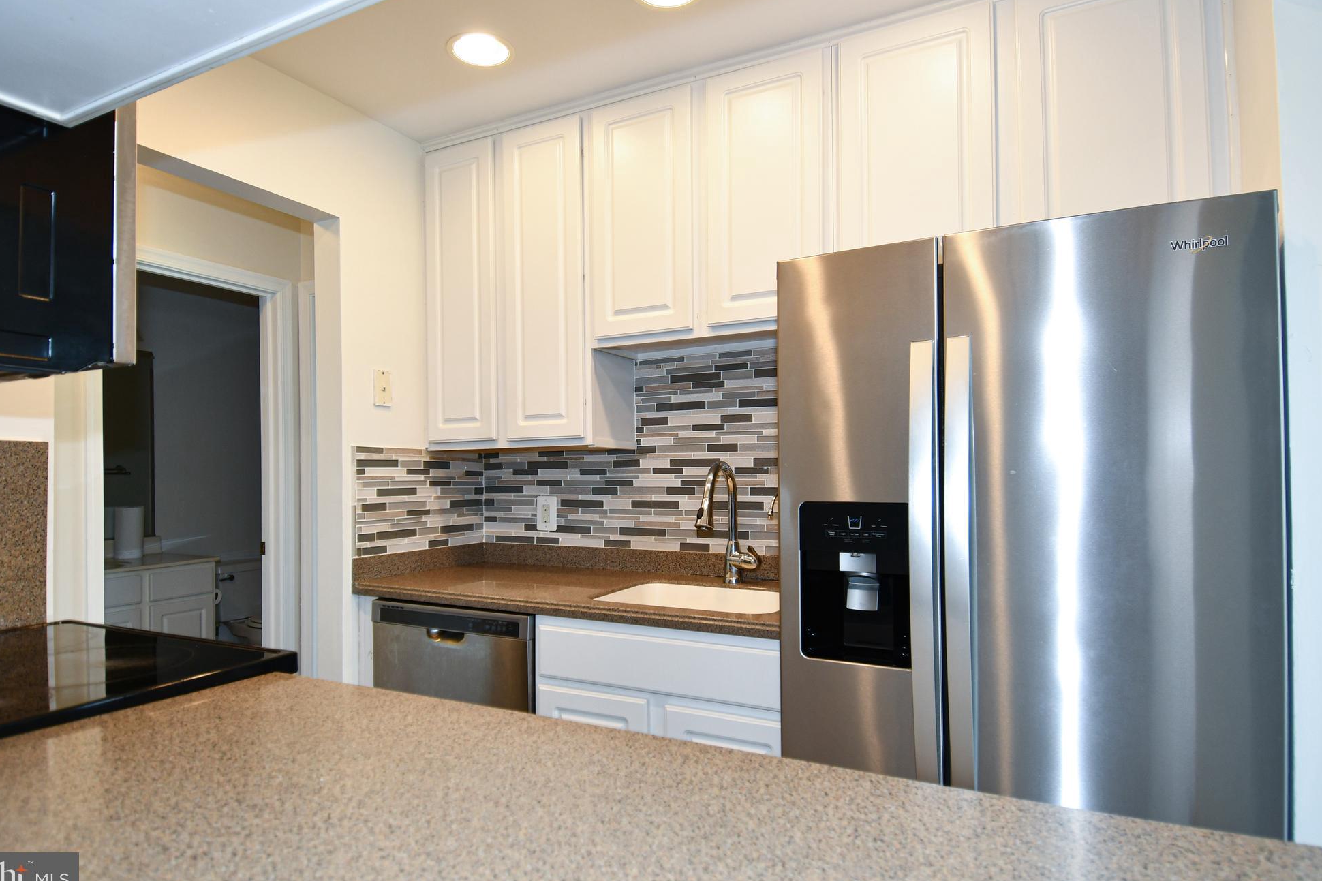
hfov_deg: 86.8
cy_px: 437
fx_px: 698
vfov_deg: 64.5
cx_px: 626
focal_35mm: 19
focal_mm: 12
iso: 250
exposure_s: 1/60
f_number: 4
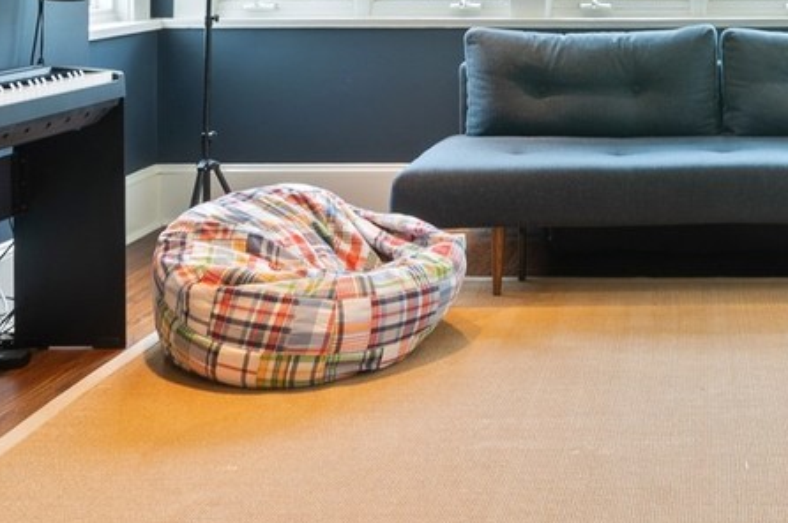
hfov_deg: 36.6
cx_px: 700
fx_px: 1115
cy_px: -41
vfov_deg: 24.7
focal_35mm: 51
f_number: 9
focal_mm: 14
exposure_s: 1/2
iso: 100
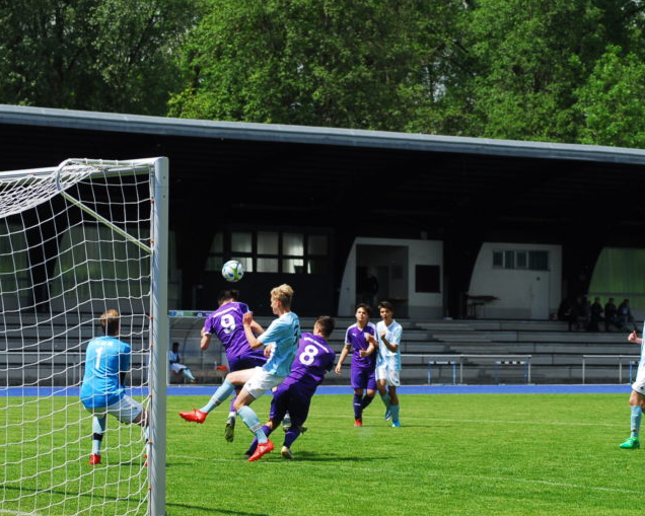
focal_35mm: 128
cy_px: 259
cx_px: 289
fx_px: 2436
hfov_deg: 15.1
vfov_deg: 12.1
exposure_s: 1/500
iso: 125
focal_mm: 75
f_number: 5.6
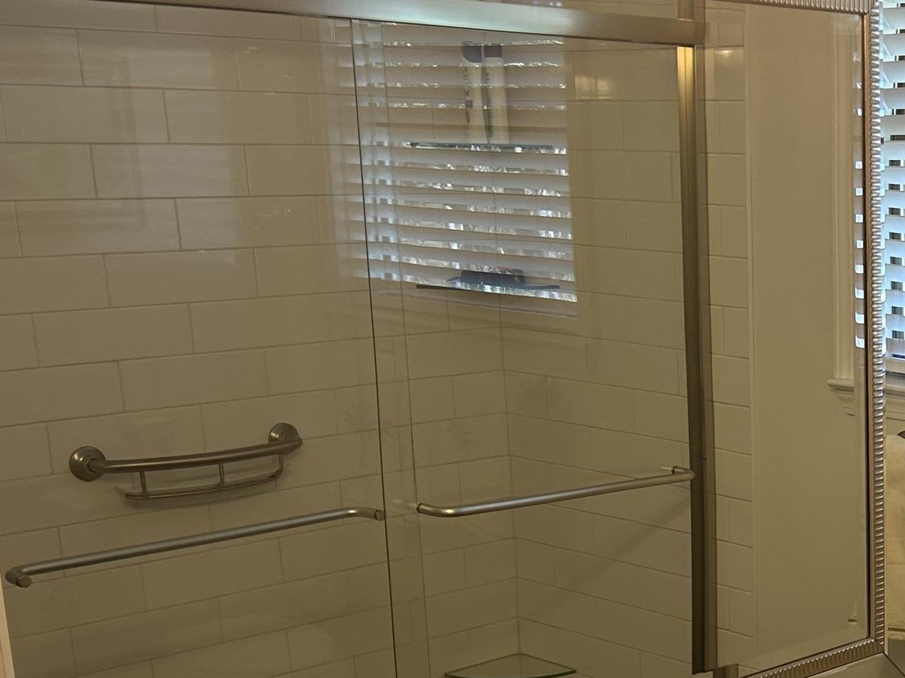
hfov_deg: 27.9
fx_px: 1673
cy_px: 614
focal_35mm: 64
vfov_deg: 22.4
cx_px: 972
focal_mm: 5.7
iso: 64
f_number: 1.5
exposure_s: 1/120
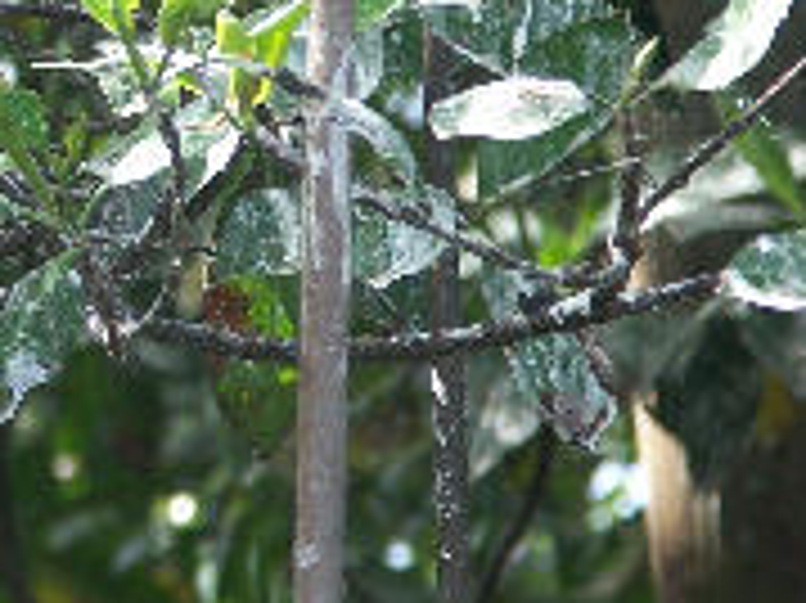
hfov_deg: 3.3
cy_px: -76
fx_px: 13798
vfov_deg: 2.5
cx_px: -349
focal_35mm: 593
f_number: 3.5
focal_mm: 50.27
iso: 100
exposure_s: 1/200
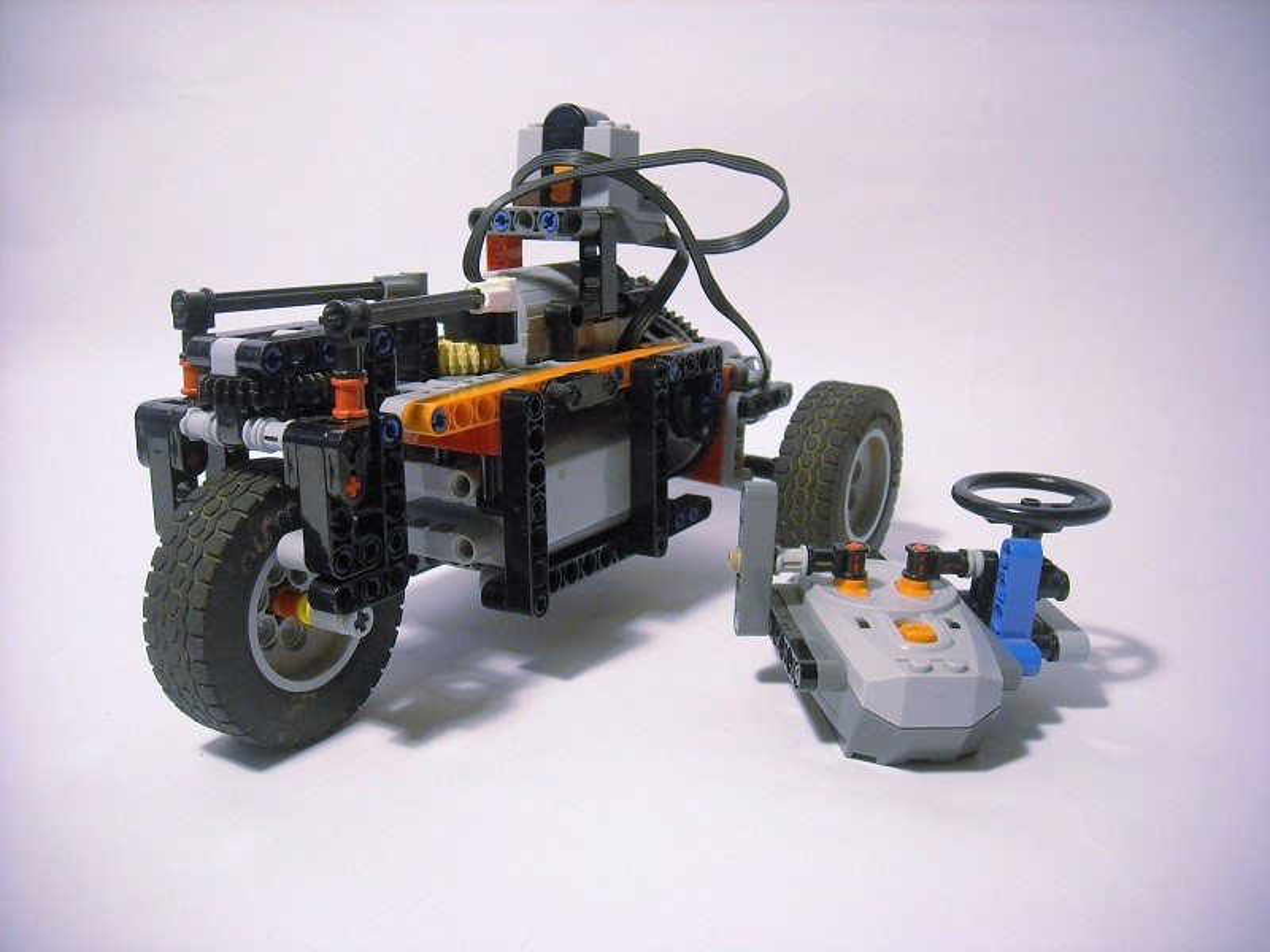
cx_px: 635
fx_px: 1284
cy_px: 476
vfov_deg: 40.7
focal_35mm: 35
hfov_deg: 52.6
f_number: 5.6
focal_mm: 5.7
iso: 400
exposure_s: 1/24
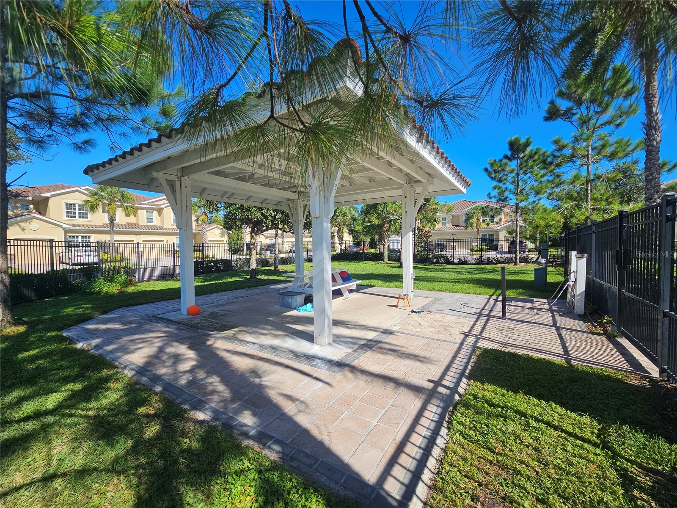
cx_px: 338
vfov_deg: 89.9
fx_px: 254
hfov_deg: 106.2
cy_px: 254
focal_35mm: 13
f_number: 2.2
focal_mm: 2.2
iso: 50
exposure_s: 1/1799
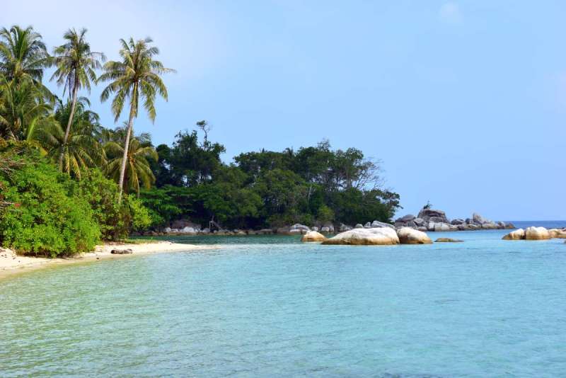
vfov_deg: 19.5
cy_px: 189
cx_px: 283
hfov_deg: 28.8
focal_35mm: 70
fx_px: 1101
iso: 100
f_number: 8
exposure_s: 1/250
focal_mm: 70
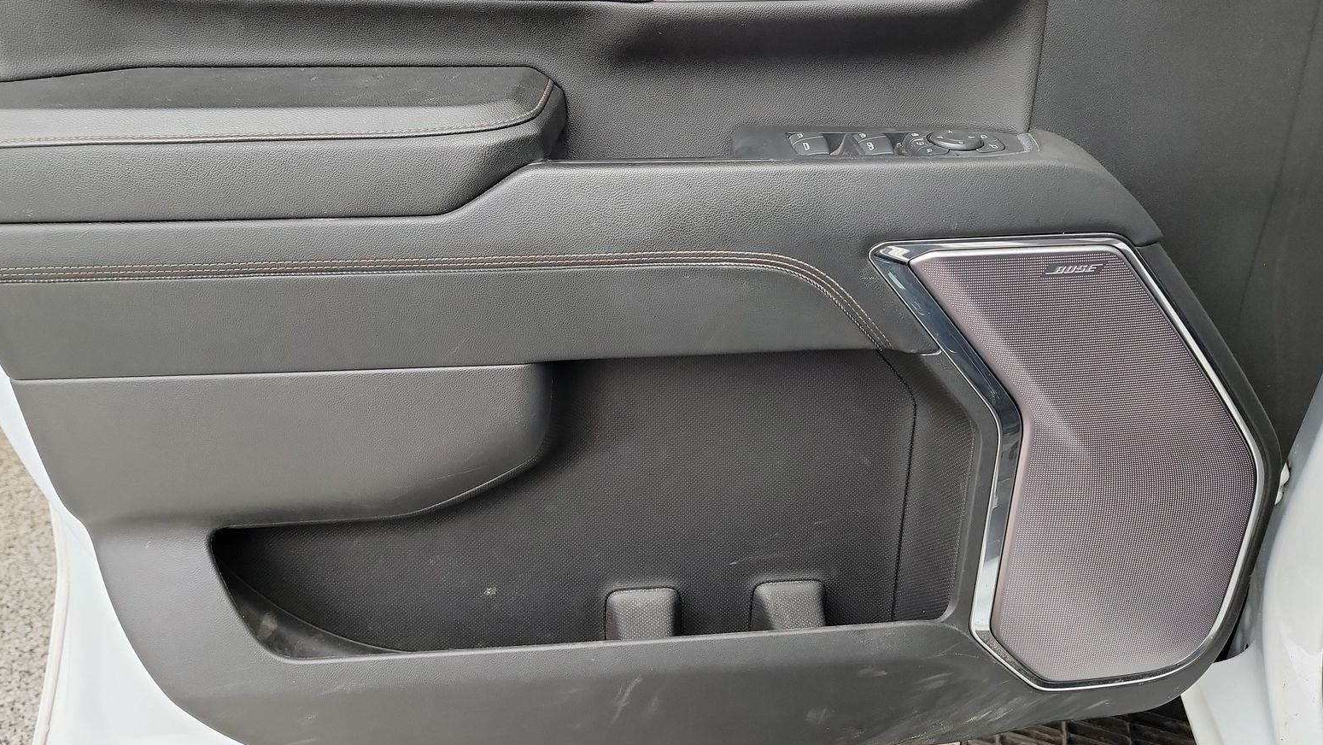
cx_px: 667
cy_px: 275
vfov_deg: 42.6
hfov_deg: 69.8
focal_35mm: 27
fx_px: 947
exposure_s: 1/59
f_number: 1.8
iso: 631
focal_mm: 6.7
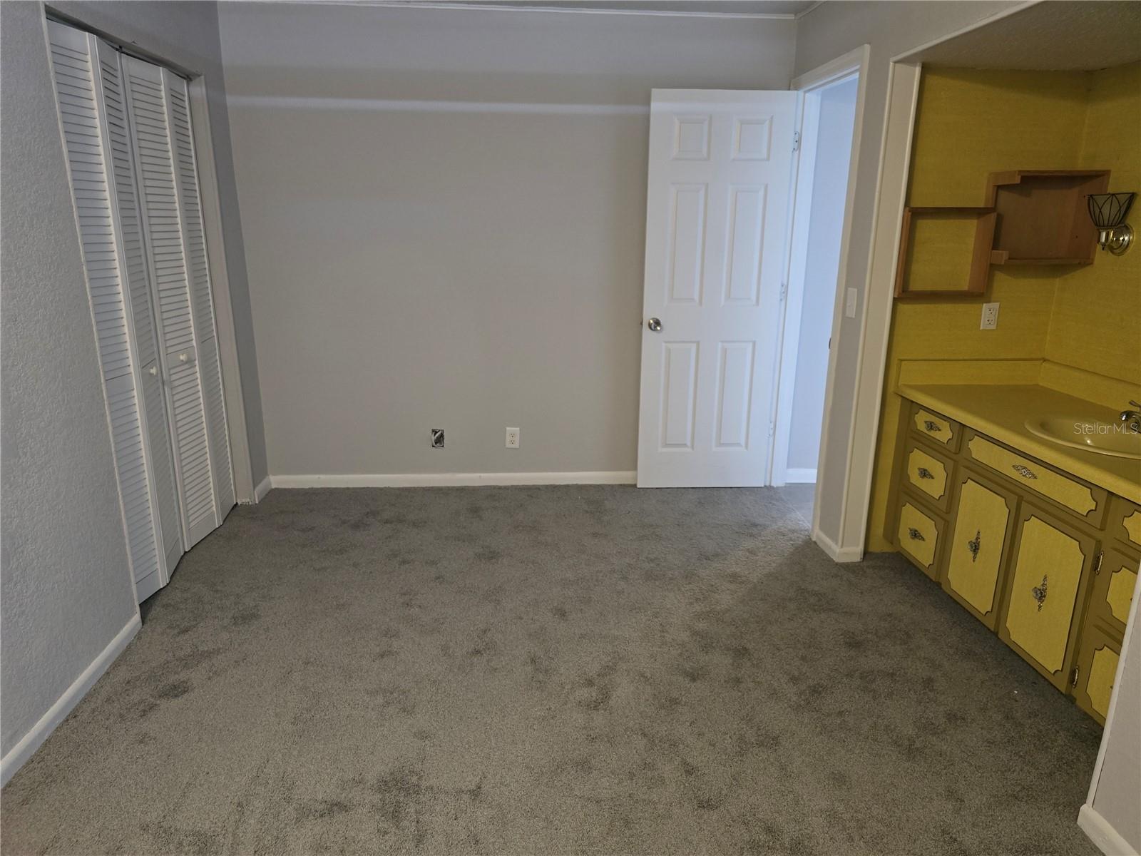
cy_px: 428
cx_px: 570
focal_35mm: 23
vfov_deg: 58.9
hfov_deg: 73.9
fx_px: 758
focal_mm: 6.3
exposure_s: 1/60
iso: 1000
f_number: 1.7
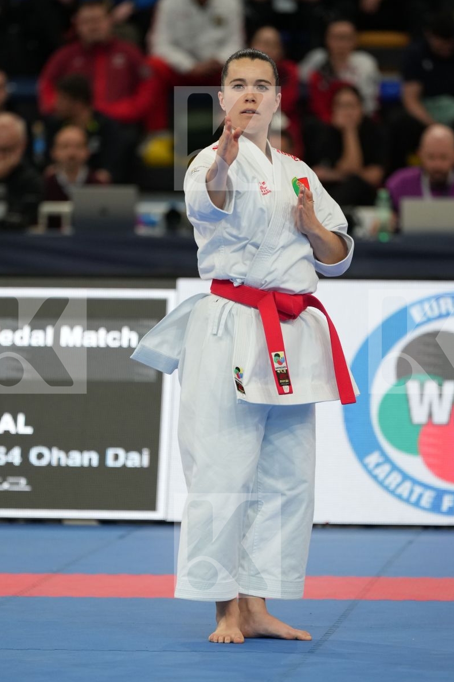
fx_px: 5731
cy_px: 342
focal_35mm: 303
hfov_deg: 4.5
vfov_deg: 6.8
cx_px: 228
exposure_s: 1/500
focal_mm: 200
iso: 1000
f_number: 2.8
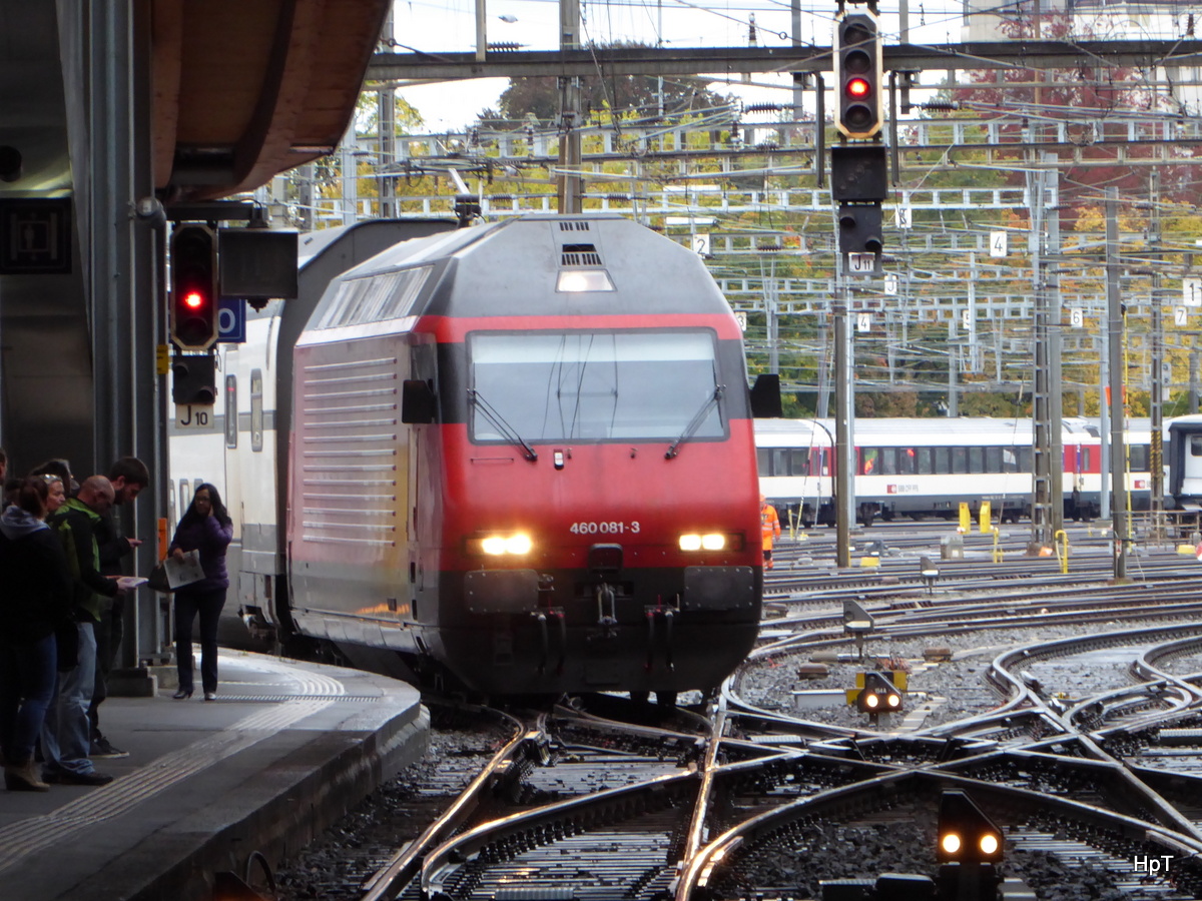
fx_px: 12952
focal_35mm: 373
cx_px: 601
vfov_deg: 4.0
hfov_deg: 5.3
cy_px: 450
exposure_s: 1/40
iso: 400
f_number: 6
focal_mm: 66.8
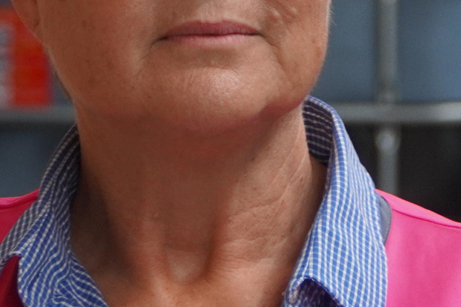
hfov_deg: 4.7
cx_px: 227
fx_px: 5648
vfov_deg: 3.1
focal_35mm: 441
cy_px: 135
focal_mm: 68
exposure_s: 1/160
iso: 640
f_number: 4
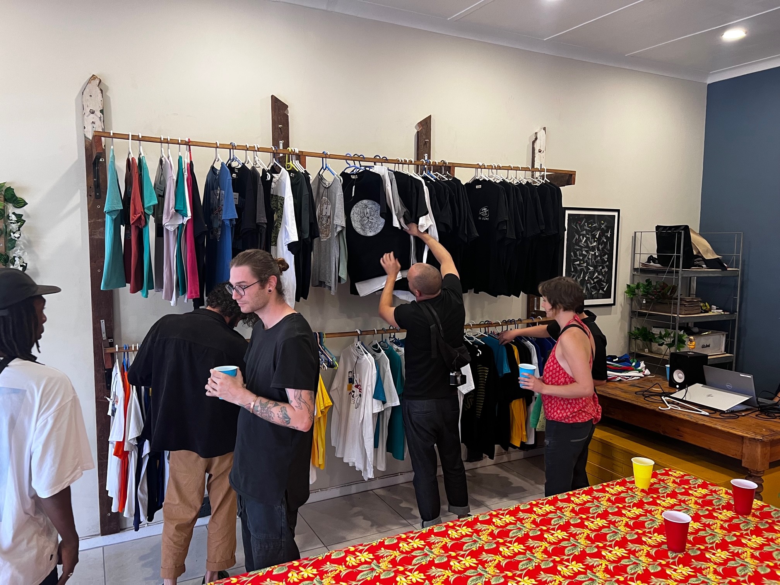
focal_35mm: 26
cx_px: 390
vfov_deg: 53.1
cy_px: 292
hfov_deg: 67.3
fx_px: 586
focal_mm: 5.7
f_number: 1.5
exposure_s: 1/60
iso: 160
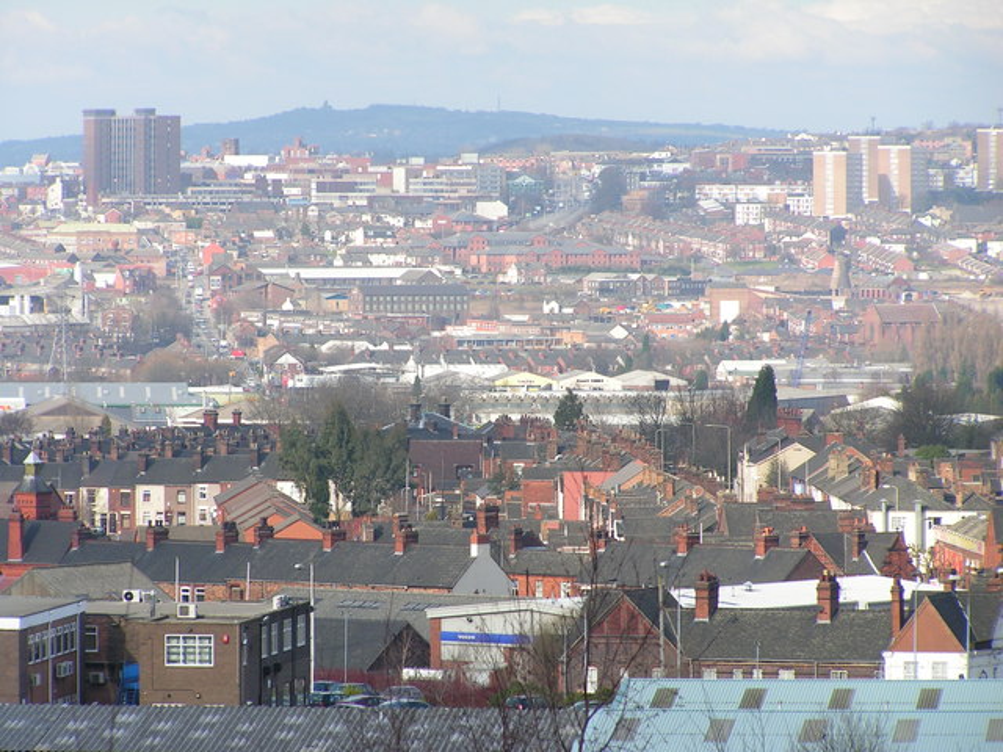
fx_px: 8084
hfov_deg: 7.1
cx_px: 502
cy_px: 376
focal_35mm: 279
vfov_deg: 5.3
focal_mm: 46.3
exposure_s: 1/320
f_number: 4
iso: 50
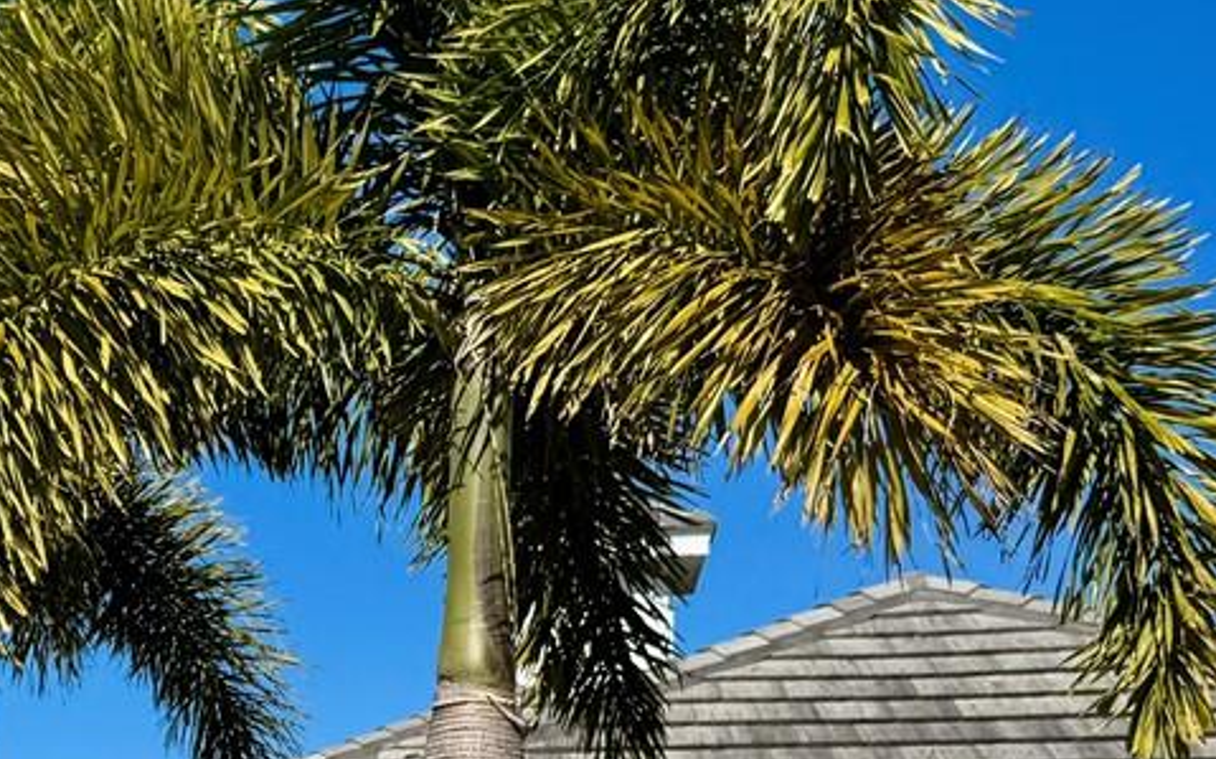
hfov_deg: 23.0
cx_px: -102
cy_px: 990
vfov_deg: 14.7
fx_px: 2816
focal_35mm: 85
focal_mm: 6.76
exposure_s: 1/7937
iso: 80
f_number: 1.78
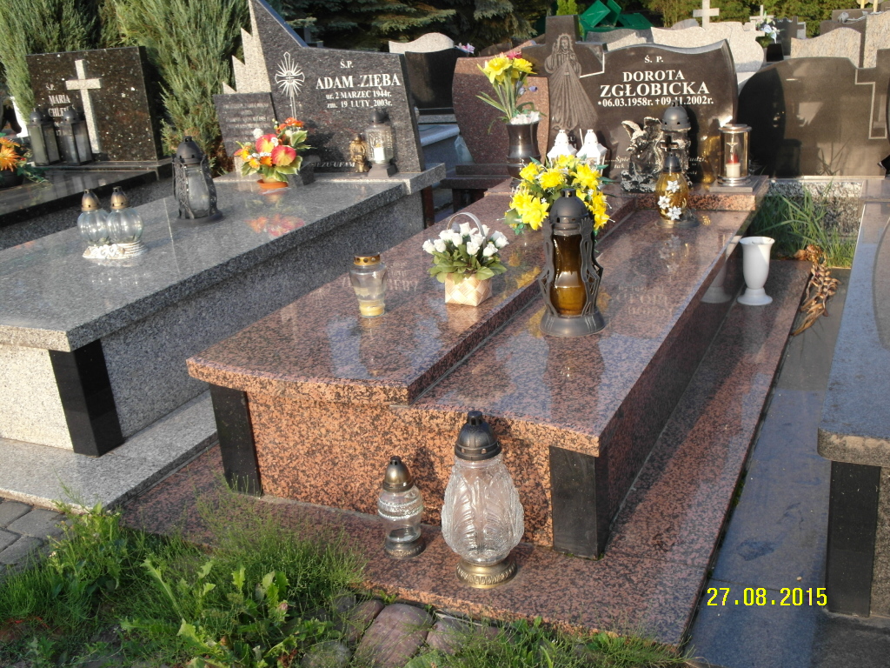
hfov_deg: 51.4
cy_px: 334
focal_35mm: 36
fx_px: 926
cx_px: 445
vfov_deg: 39.7
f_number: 4.2
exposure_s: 1/180
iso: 80
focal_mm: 7.8
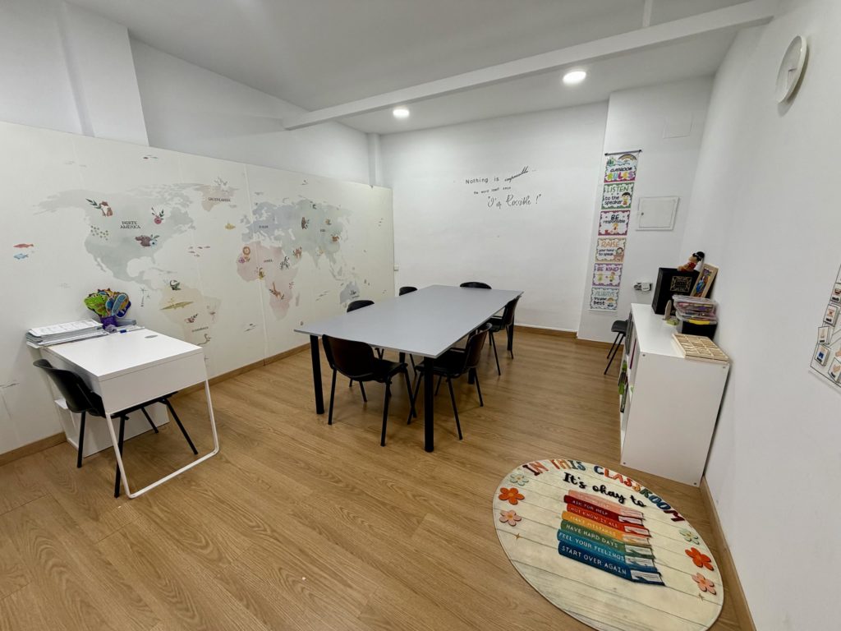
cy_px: 316
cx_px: 420
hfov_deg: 102.1
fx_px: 340
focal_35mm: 14
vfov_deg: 85.7
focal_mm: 2.22
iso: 160
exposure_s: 1/100
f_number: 2.2
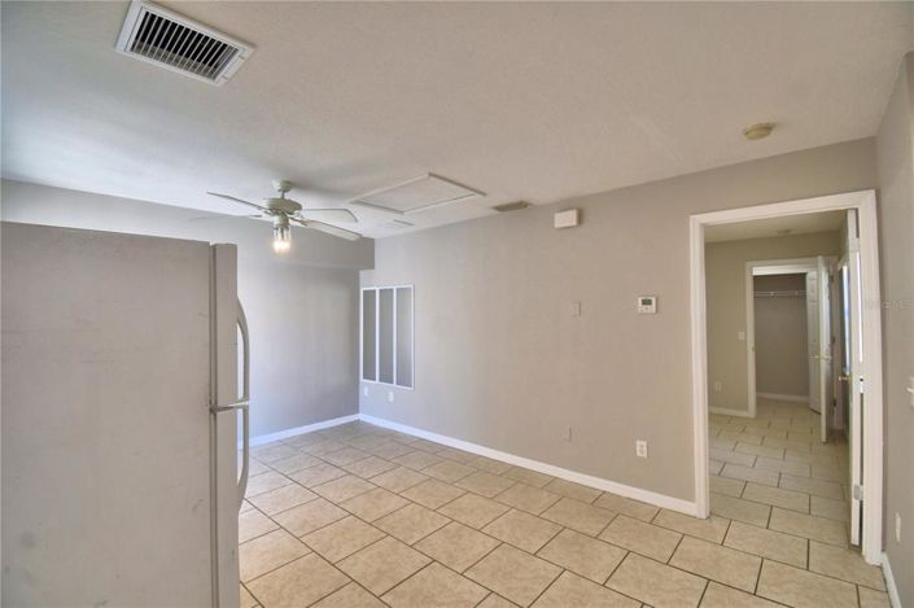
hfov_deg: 100.4
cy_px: 304
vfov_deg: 77.2
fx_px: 381
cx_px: 457
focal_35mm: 15
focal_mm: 10
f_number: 4.5
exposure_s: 1/100
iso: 400
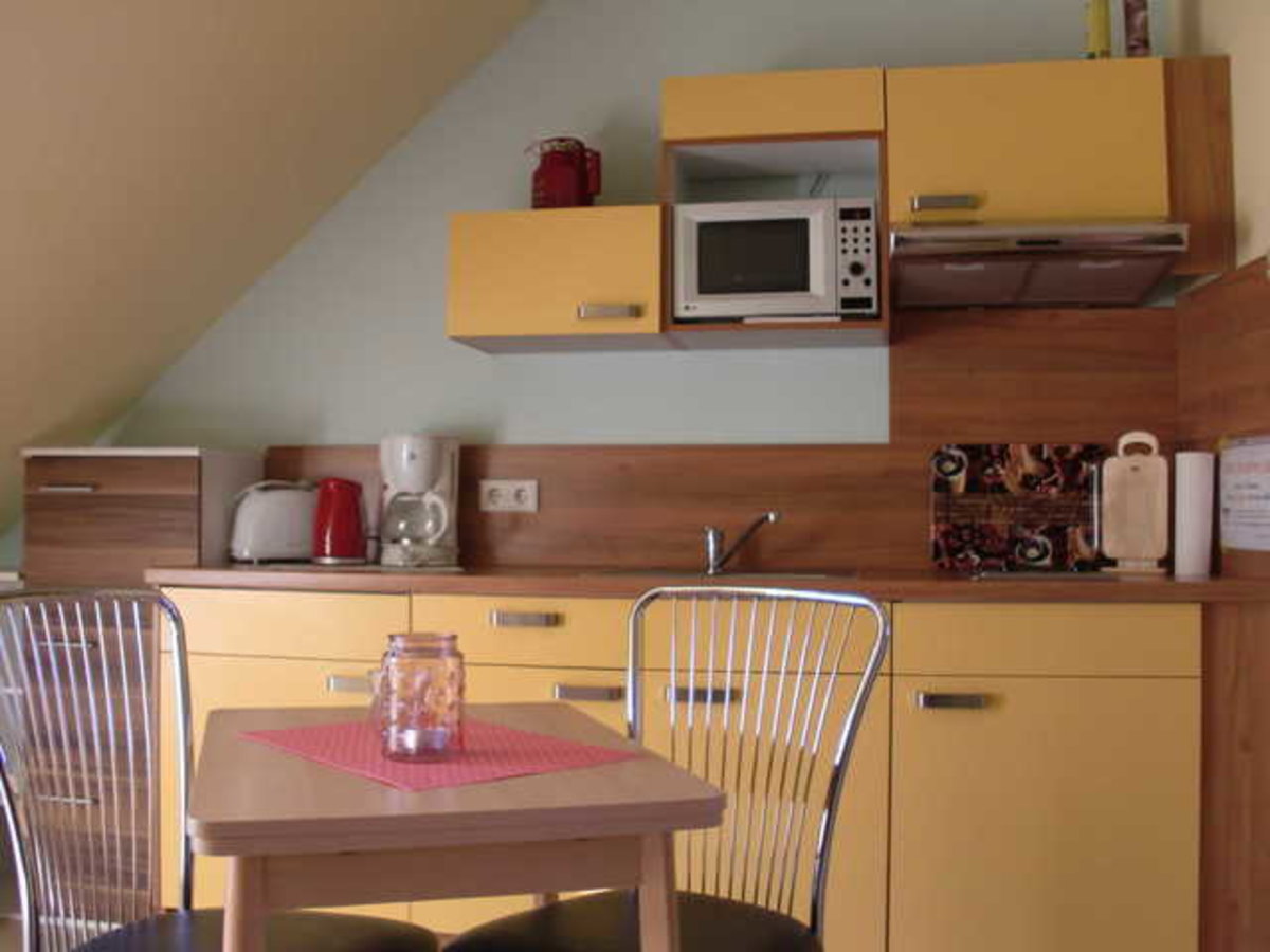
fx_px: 1321
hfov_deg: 51.4
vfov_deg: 39.7
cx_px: 635
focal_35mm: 36
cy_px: 476
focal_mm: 6.3
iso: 160
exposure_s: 1/60
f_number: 2.8
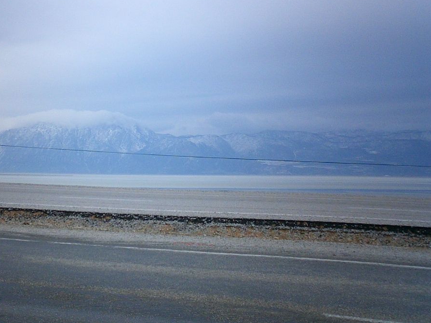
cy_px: 139
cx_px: 143
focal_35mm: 53
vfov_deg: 27.5
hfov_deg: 35.8
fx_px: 660
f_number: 3.5
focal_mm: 5.6
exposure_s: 1/400
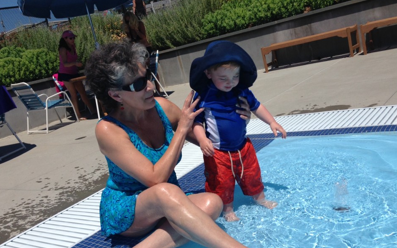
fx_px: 411
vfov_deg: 33.5
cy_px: 136
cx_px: 204
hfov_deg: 51.5
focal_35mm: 38
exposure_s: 1/3876
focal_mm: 4.12
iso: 50
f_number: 2.4
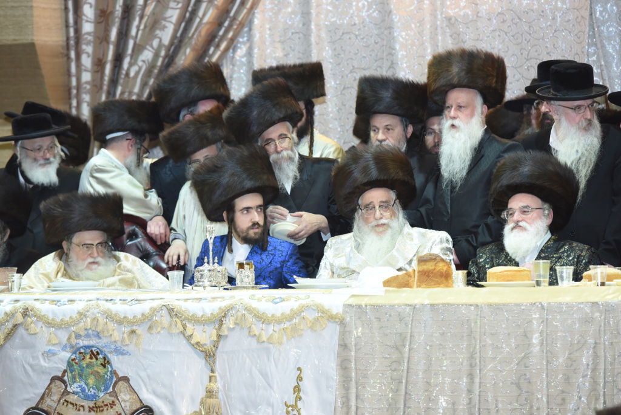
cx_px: 310
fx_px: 2933
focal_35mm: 170
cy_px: 208
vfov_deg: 8.1
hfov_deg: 12.1
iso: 2000
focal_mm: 170
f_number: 4.5
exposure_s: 1/125
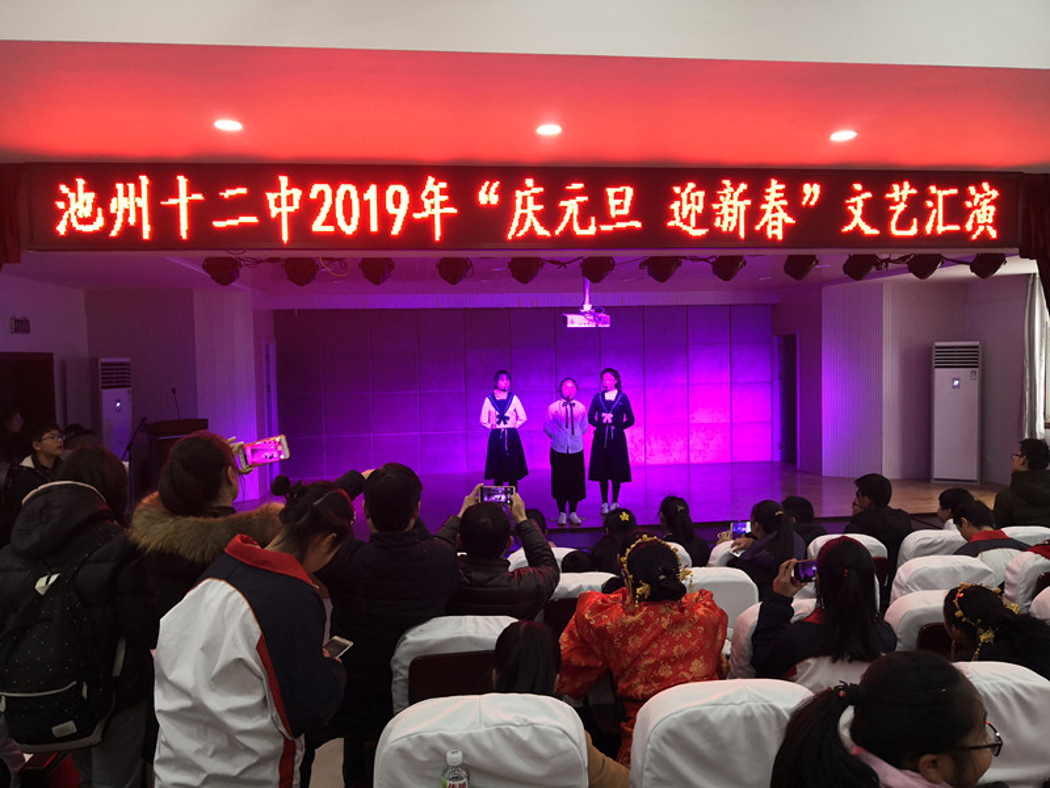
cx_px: 525
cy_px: 394
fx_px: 819
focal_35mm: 27
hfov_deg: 65.3
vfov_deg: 51.4
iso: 100
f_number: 1.6
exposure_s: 1/50
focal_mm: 3.95
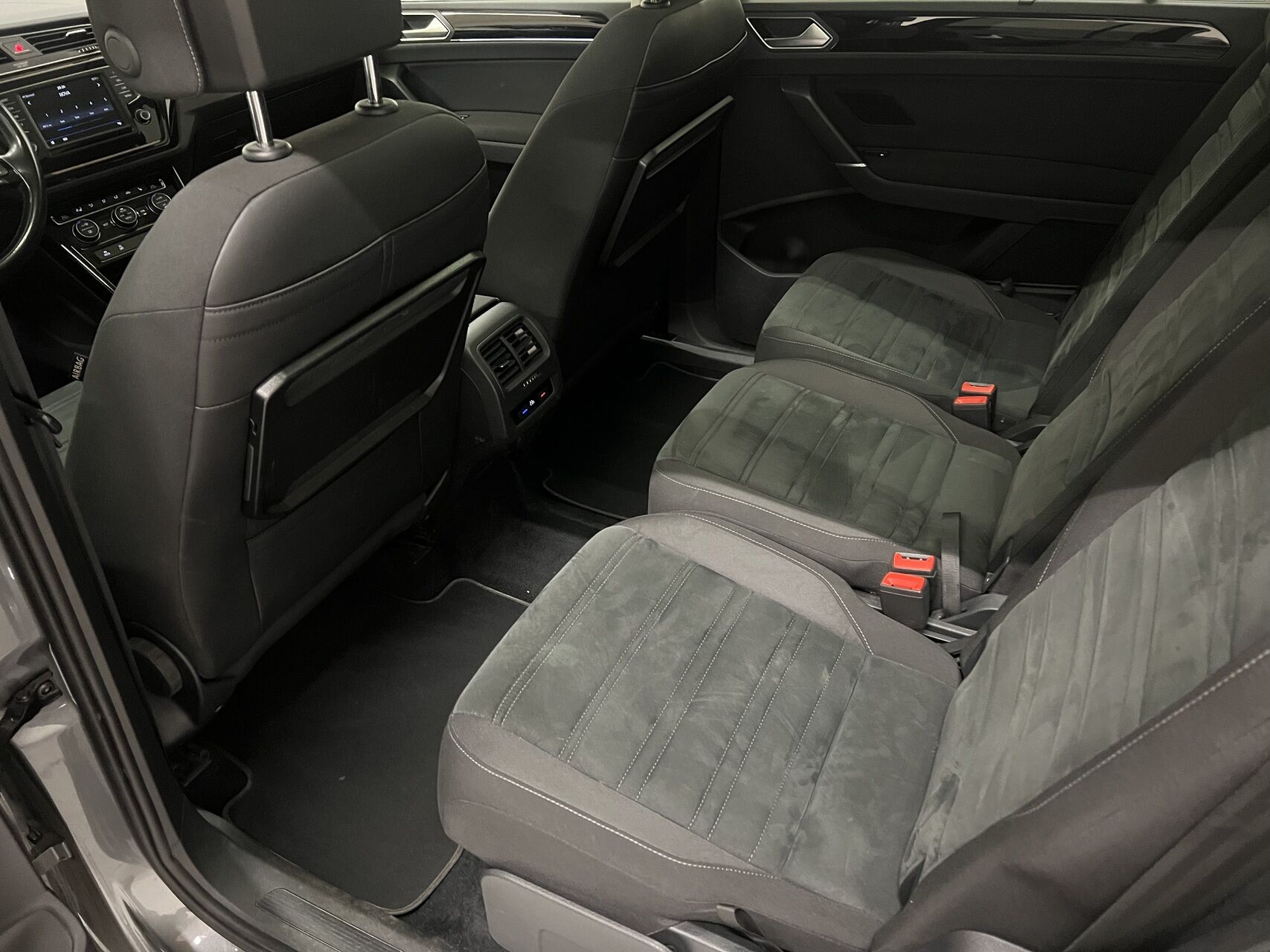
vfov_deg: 53.1
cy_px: 476
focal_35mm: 26
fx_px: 954
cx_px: 635
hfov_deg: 67.3
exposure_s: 1/25
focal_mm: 5.7
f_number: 1.5
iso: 640
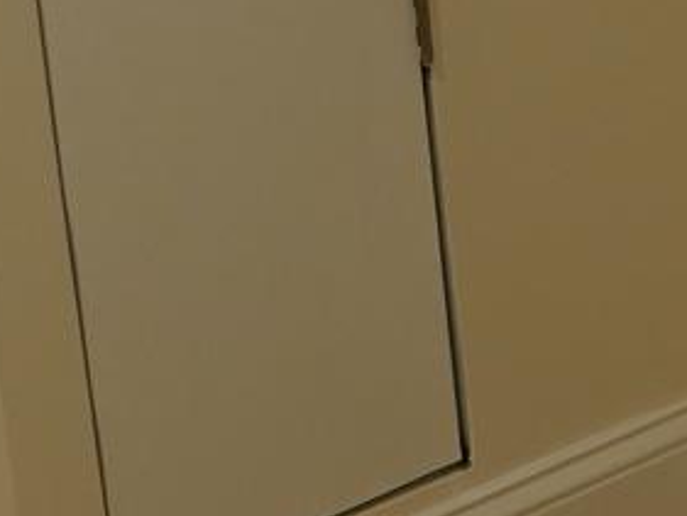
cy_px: -417
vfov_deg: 5.1
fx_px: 5698
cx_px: 472
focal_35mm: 287
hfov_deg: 6.9
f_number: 4.5
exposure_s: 1/160
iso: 1250
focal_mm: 41
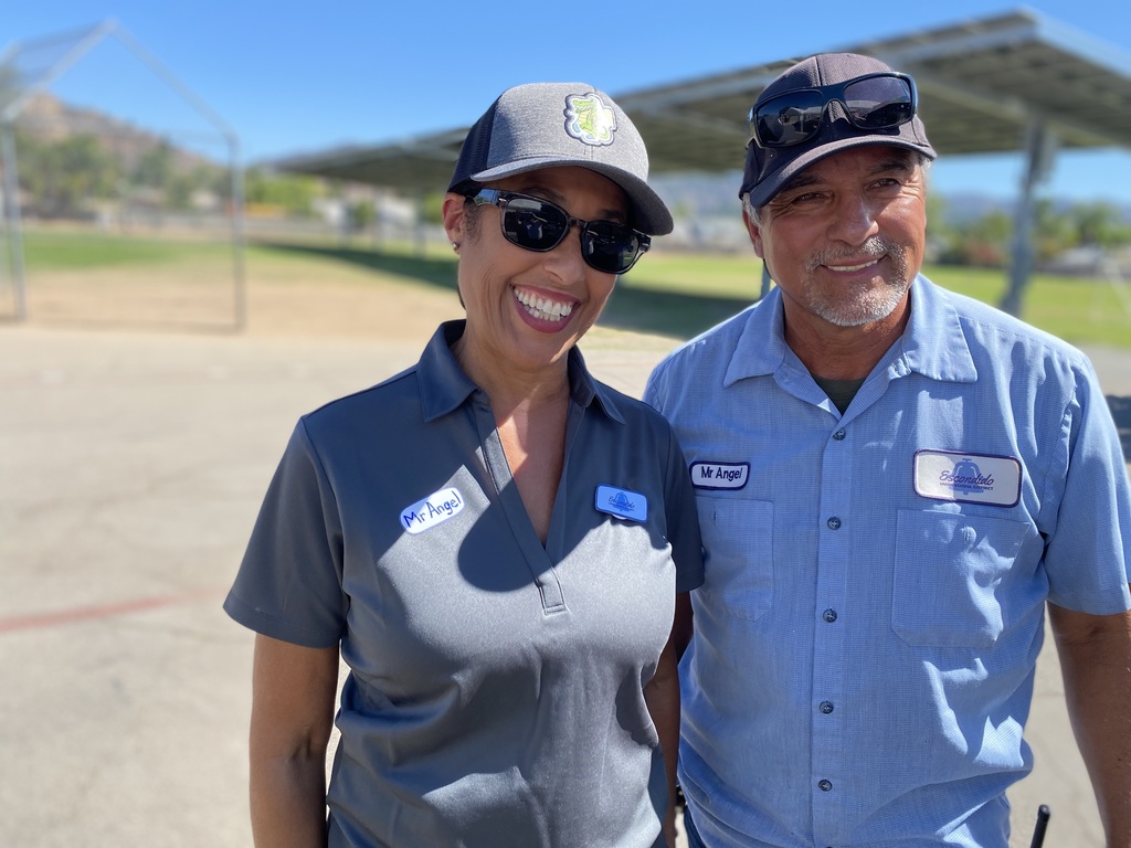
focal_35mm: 26
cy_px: 424
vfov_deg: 53.1
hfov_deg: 67.3
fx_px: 849
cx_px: 566
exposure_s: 1/957
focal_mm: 4.25
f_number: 1.8
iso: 32
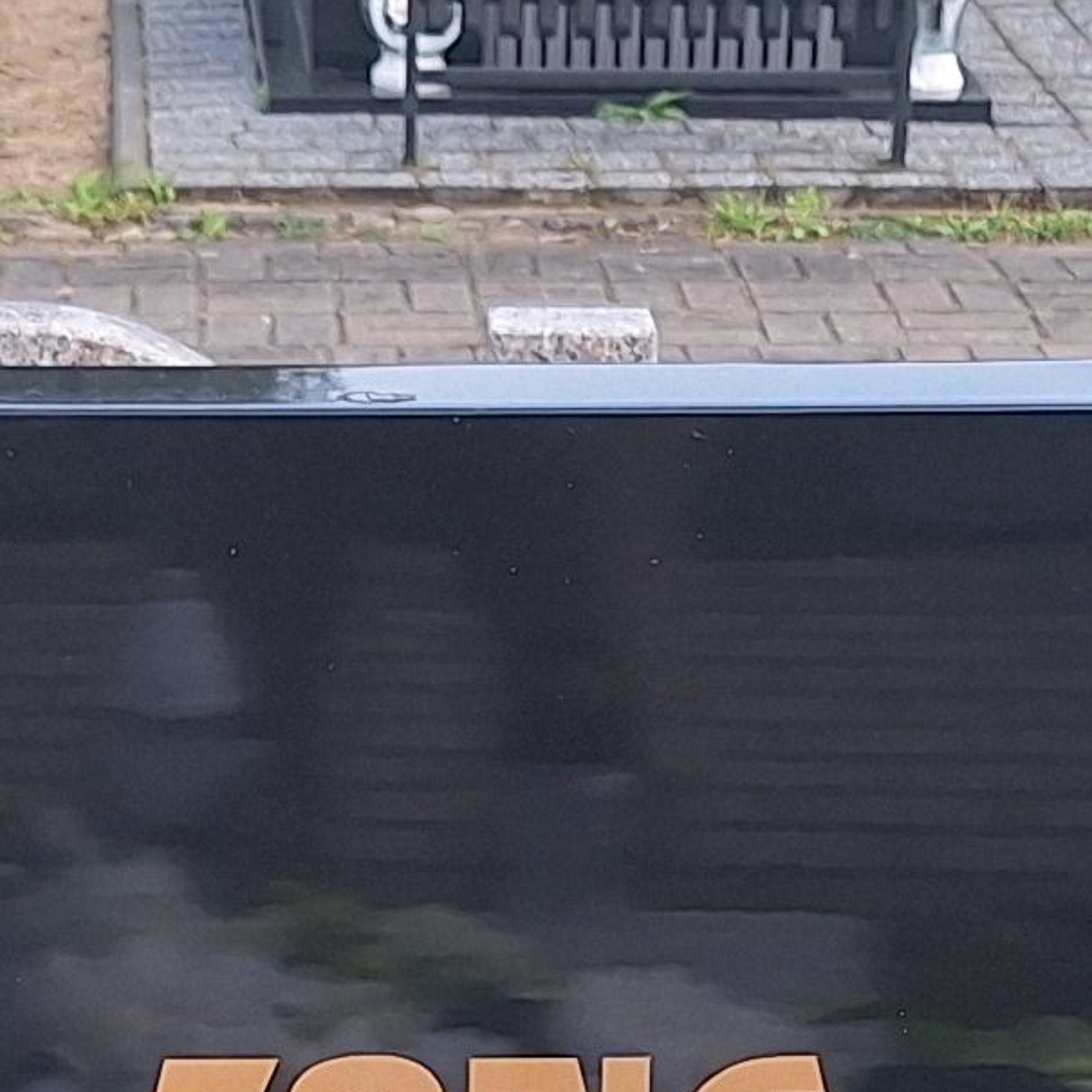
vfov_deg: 11.7
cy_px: 2045
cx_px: 361
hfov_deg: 12.7
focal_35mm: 137
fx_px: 4890
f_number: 1.8
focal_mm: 5.54
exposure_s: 1/962
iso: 40
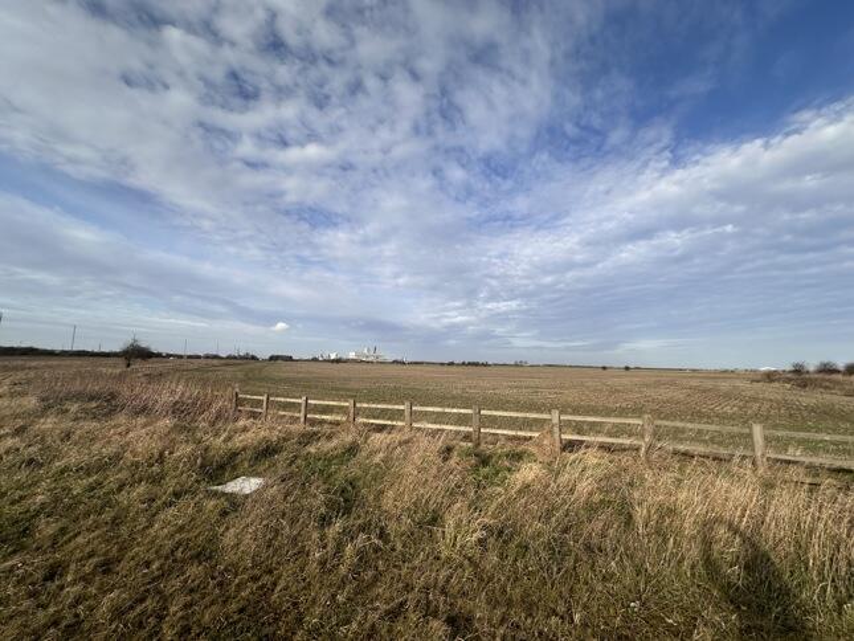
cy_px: 320
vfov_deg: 85.7
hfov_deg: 102.1
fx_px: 345
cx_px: 427
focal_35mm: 14
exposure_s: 1/2132
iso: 50
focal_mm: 2.22
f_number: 2.2
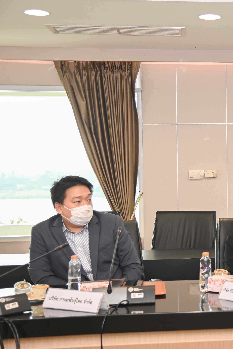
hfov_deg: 17.9
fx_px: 709
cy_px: 176
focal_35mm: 73
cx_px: 262
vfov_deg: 27.7
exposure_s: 1/320
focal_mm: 46
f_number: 4
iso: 1600
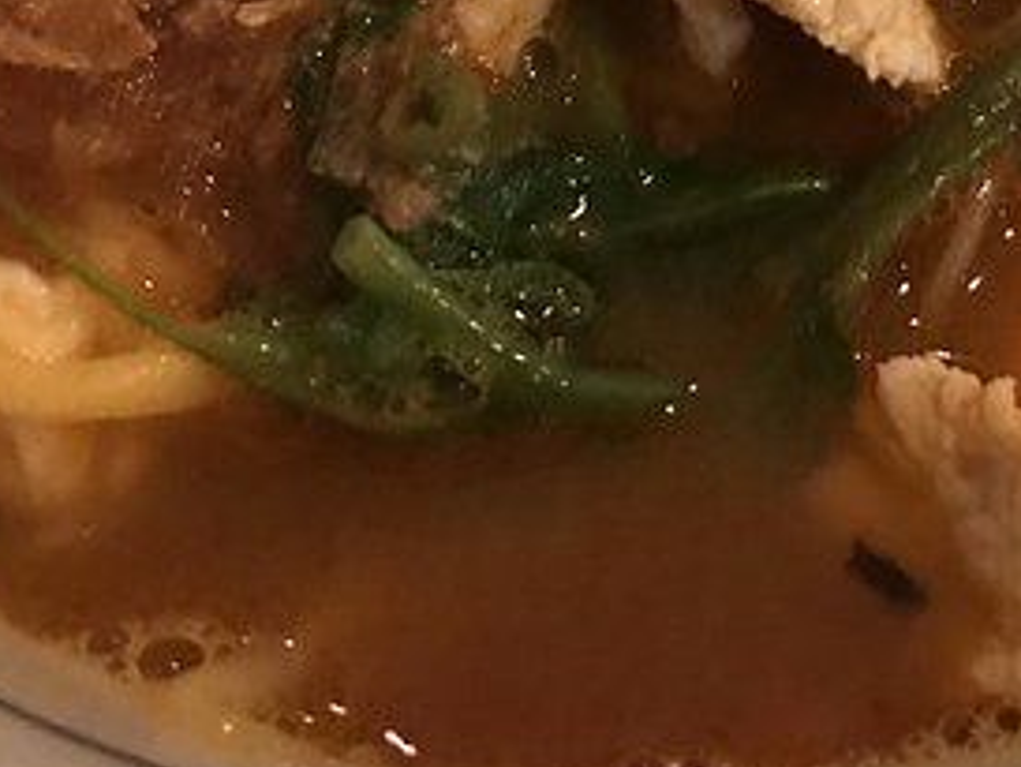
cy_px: -249
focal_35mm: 77
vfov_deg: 17.8
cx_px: 696
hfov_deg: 25.2
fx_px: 2272
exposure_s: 1/4
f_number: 1.8
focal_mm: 3.99
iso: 100
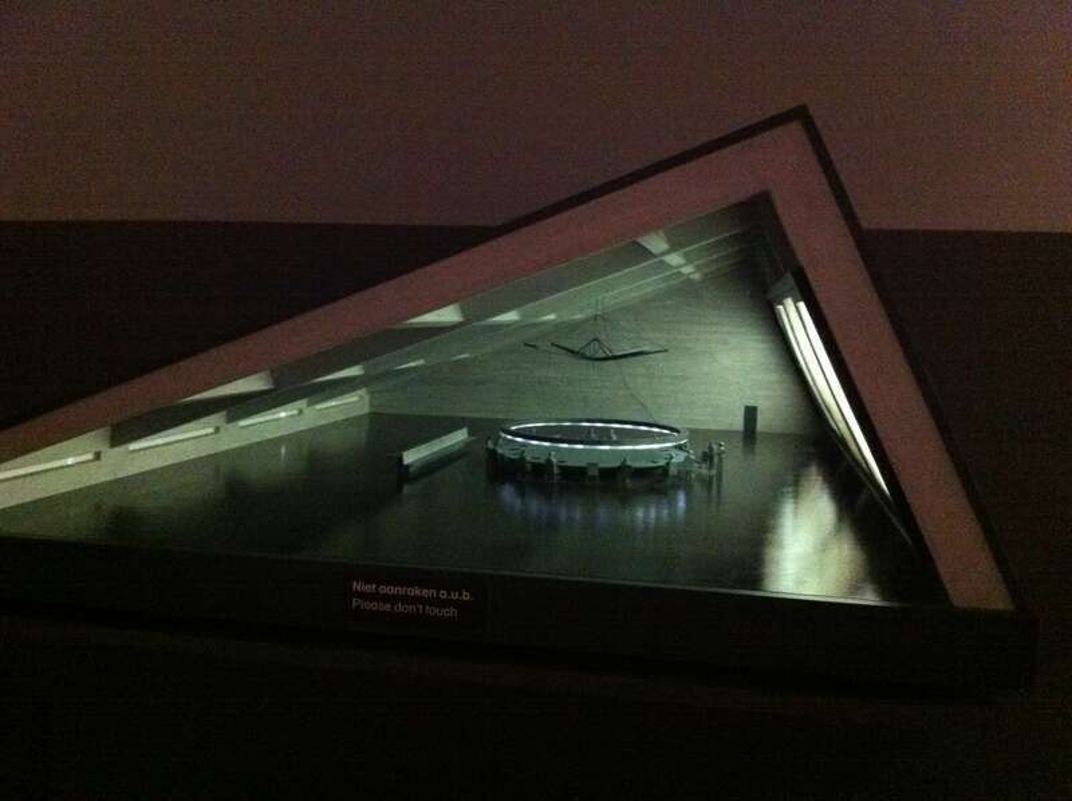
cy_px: 400
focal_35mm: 35
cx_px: 536
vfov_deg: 40.6
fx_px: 1083
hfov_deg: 52.7
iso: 1000
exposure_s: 1/15
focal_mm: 3.85
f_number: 2.8
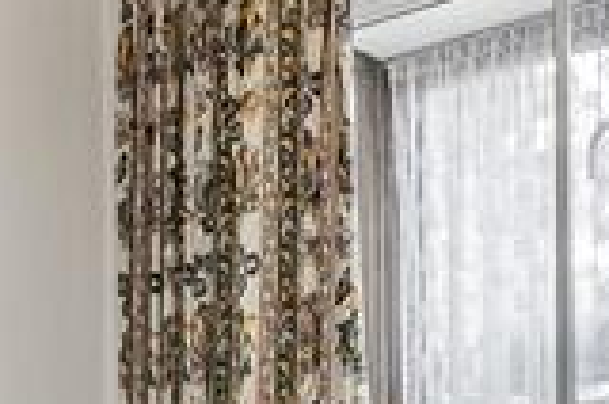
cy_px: 535
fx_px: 1300
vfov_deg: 16.6
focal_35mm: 77
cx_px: -4
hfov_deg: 25.1
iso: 320
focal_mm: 12
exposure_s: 1/10
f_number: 9
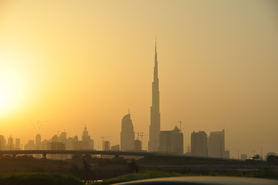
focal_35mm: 93
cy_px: 92
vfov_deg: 14.7
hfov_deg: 21.9
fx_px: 717
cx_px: 139
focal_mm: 62
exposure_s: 1/800
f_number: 7.1
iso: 200
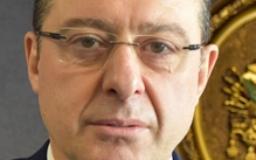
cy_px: 162
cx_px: -10
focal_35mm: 203
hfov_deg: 10.2
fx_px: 1417
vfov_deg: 6.4
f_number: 4.2
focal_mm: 34
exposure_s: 1/60
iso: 800
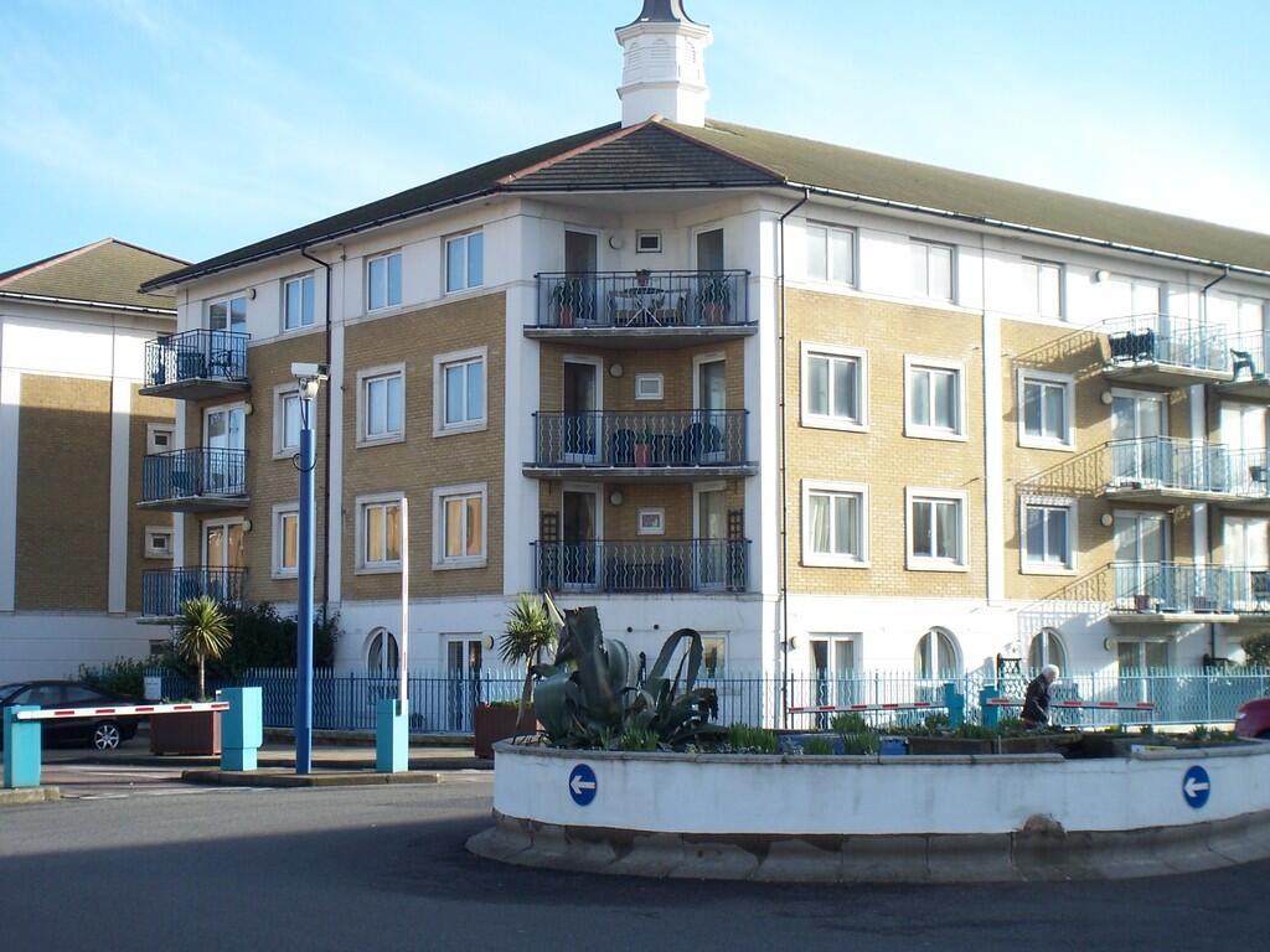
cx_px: 635
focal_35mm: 61
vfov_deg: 24.0
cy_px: 476
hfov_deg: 31.7
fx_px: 2238
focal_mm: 9.9
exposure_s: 1/250
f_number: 4.1
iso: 64
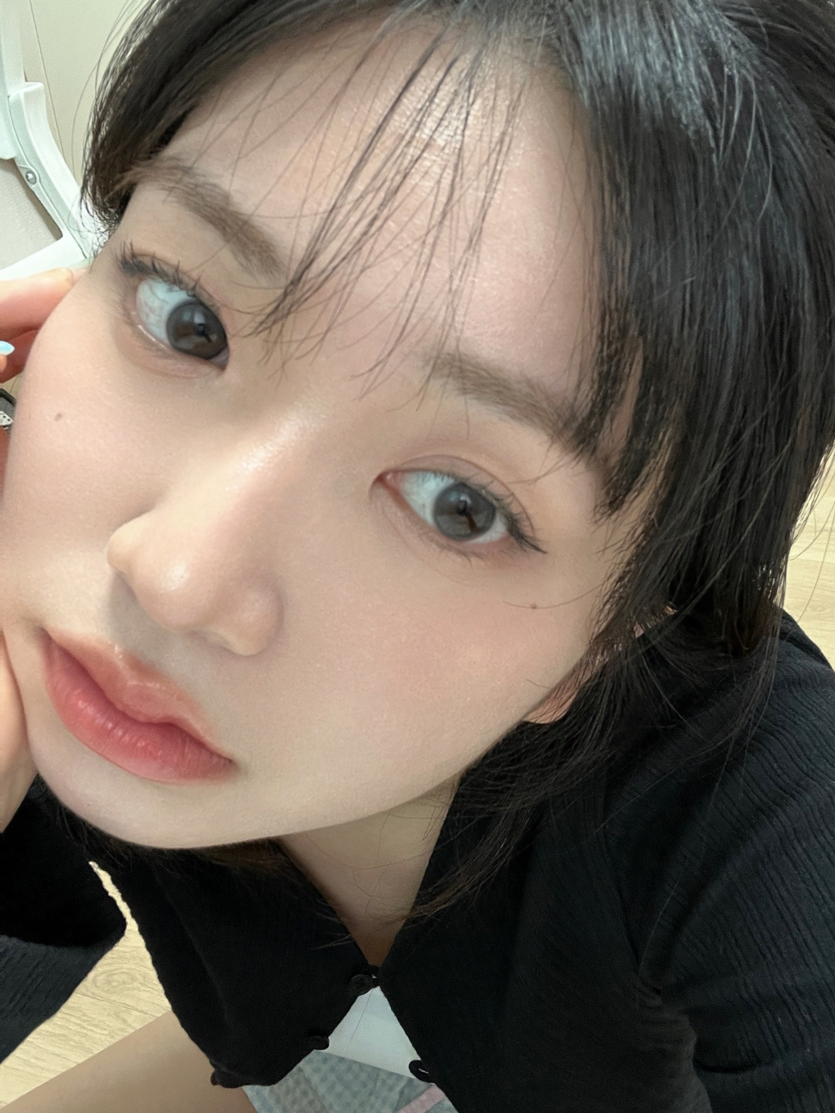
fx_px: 965
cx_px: 418
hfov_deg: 46.8
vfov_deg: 60.0
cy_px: 556
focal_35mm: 30
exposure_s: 1/60
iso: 160
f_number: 2.2
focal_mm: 2.71
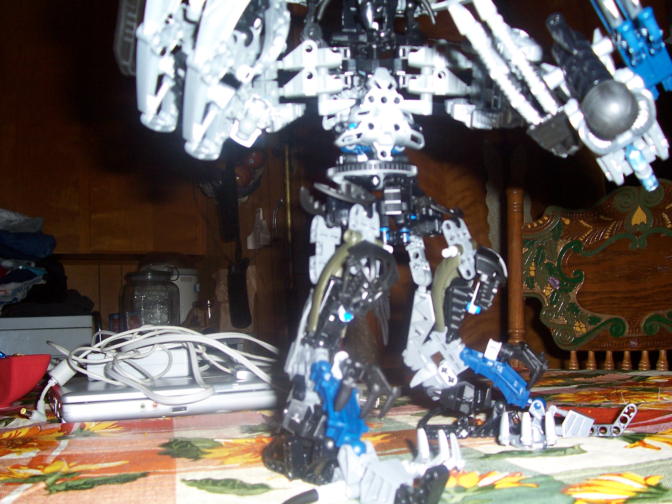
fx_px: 660
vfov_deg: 41.8
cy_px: 252
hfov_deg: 54.0
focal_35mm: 34
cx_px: 336
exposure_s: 1/60
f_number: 2.7
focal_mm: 5.6
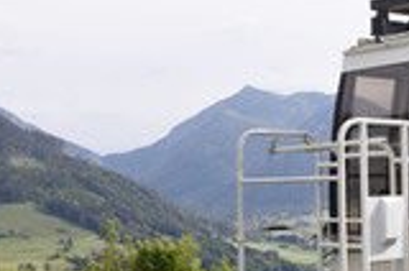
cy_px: 164
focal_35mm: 79
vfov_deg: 17.2
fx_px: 896
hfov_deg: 24.3
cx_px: 431
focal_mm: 28
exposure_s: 1/125
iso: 160
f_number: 11
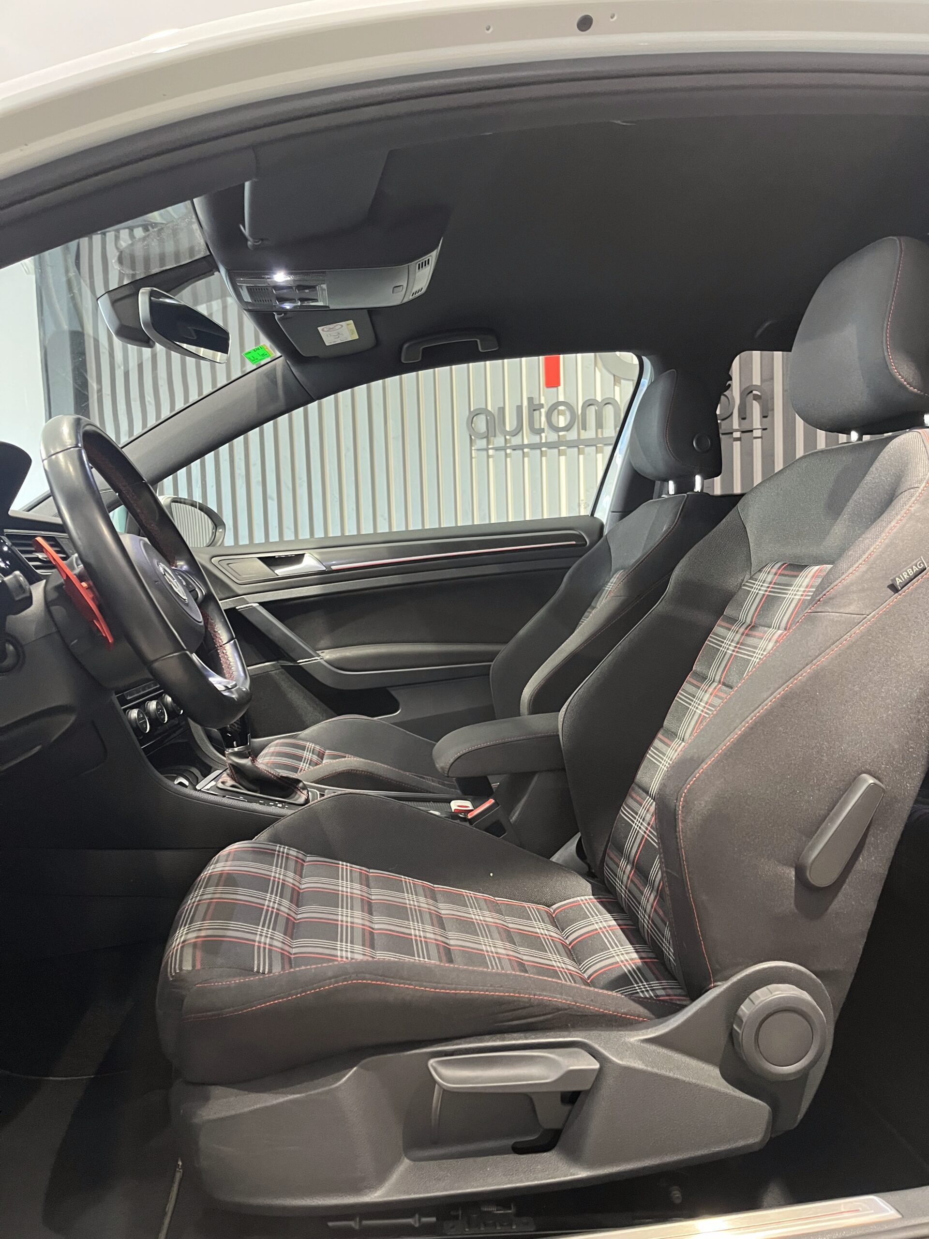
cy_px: 620
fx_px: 930
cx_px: 464
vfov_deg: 67.3
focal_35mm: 26
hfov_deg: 53.1
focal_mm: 5.1
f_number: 1.6
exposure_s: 1/50
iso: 400
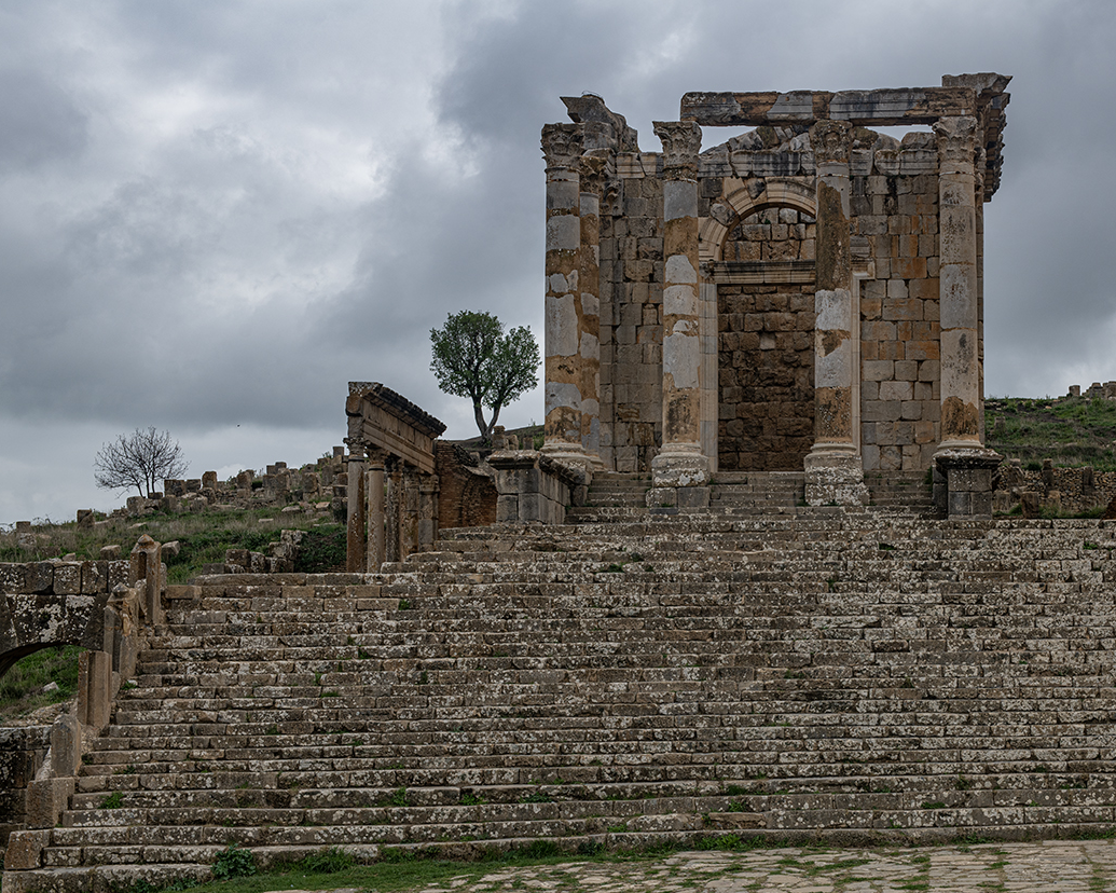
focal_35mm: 68
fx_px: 2246
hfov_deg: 27.7
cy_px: 537
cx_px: 750
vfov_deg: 22.4
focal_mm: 50
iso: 100
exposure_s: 1/320
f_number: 9
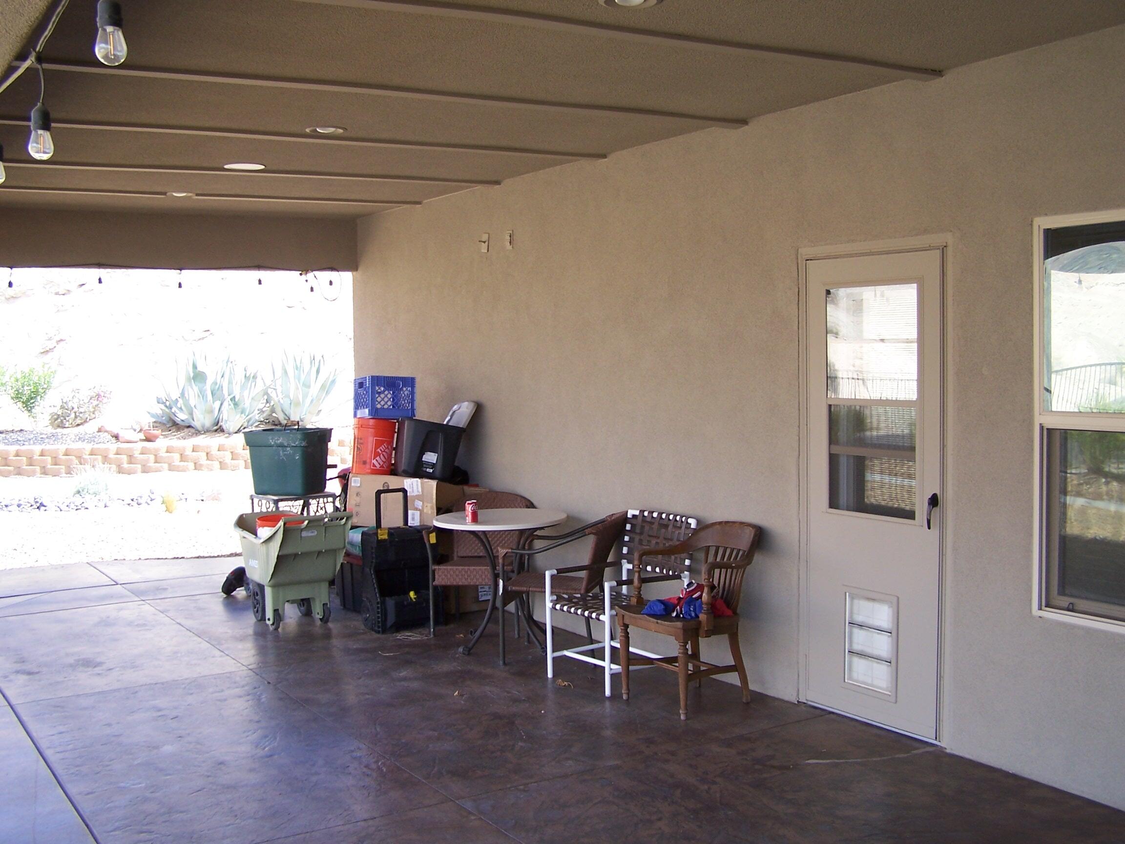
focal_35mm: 38
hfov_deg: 49.0
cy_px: 422
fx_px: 1235
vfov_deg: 37.7
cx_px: 562
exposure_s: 1/180
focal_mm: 6.3
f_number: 2.8
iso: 80
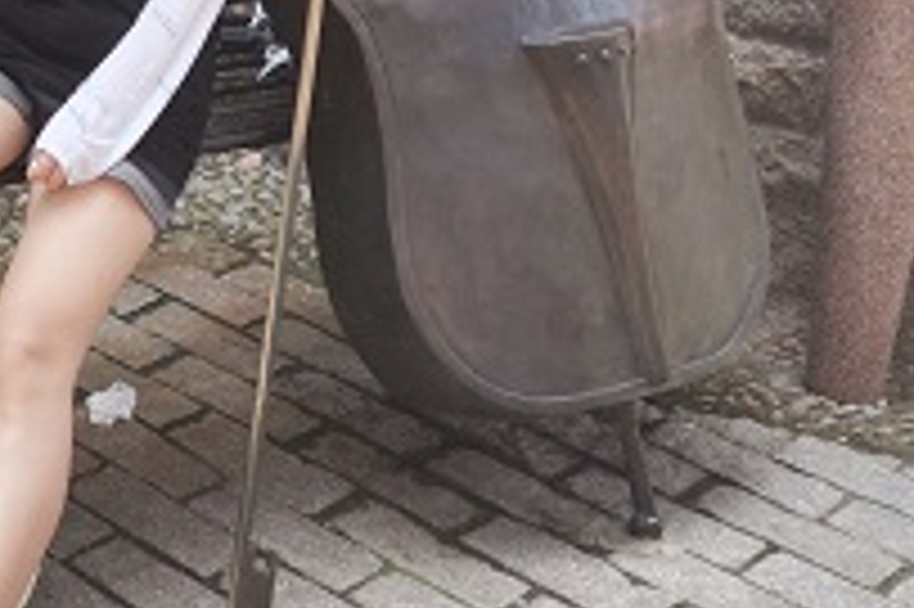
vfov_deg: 16.3
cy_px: -149
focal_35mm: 80
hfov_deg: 22.6
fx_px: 2029
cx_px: -284
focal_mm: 4.75
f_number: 1.8
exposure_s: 1/107
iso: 50
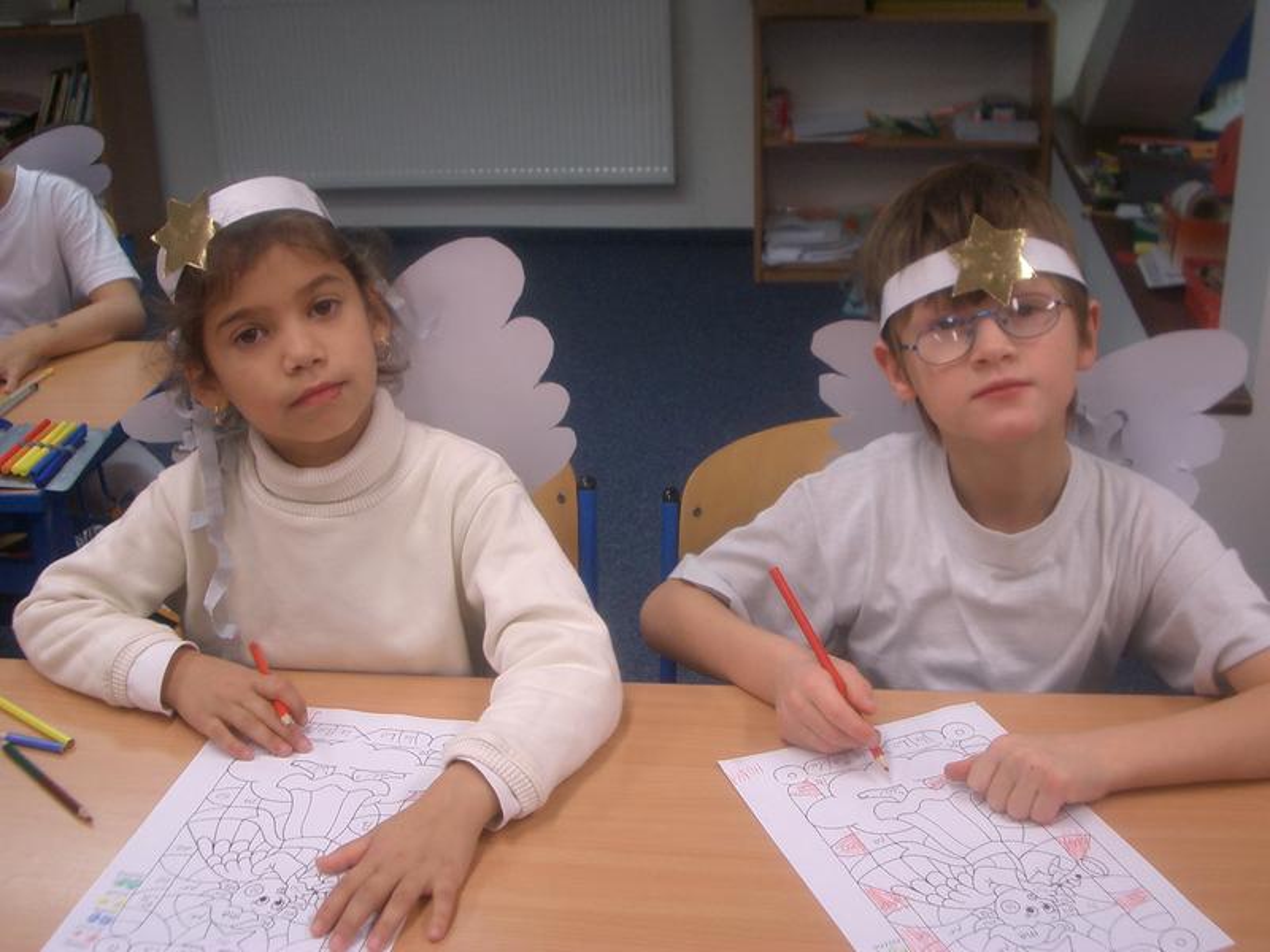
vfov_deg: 35.1
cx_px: 635
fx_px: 1504
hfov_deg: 45.8
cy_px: 476
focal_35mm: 41
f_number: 2.8
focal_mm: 6.8
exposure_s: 1/60
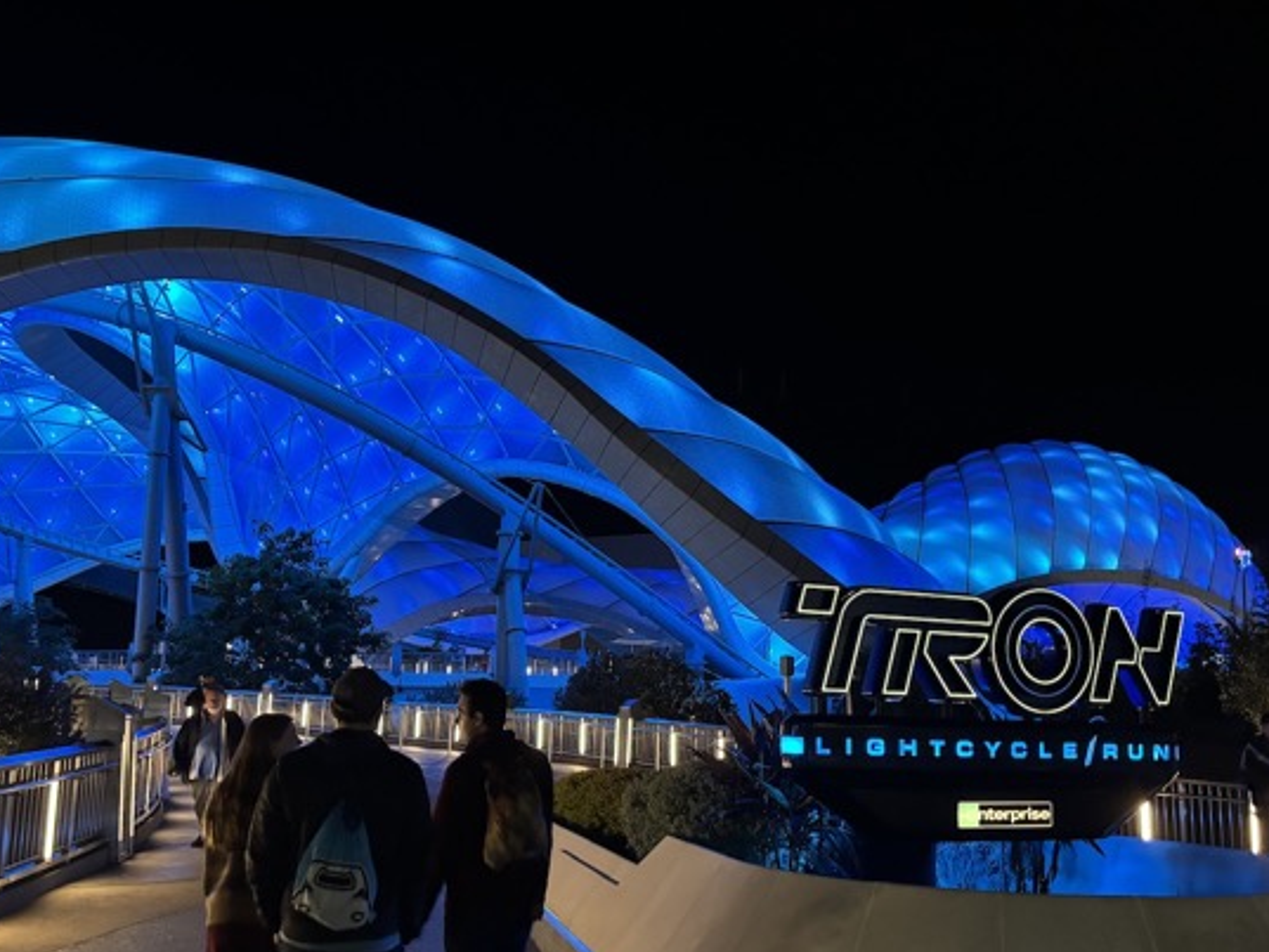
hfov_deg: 58.3
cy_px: 557
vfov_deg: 45.3
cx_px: 647
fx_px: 1137
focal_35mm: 31
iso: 640
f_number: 1.6
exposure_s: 1/36
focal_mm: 5.96
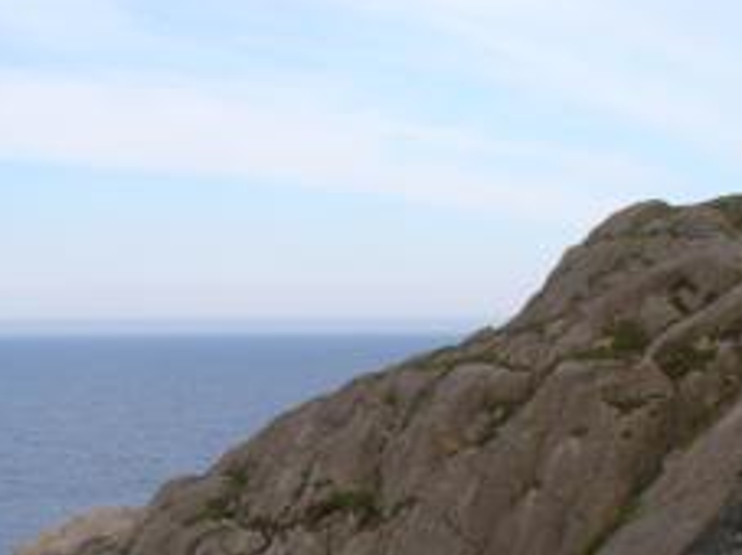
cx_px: 294
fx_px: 1328
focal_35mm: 62
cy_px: 397
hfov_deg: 31.1
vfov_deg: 23.5
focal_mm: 6.1
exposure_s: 1/125
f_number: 5.6
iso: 64
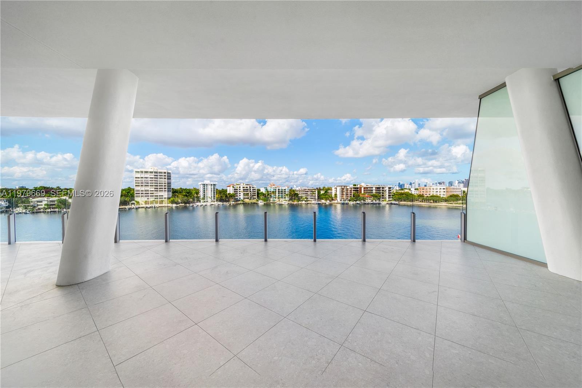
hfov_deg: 112.6
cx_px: 291
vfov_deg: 90.0
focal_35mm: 12
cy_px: 194
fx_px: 194
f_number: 11
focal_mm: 12
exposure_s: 1/125
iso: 100
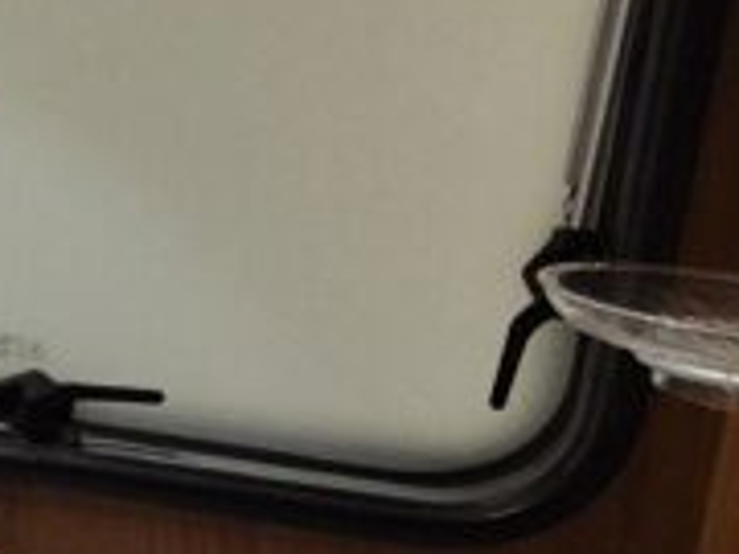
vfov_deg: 19.1
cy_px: -49
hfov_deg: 18.9
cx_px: -653
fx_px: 1580
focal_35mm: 74
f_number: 2.2
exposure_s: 1/50
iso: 400
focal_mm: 2.2
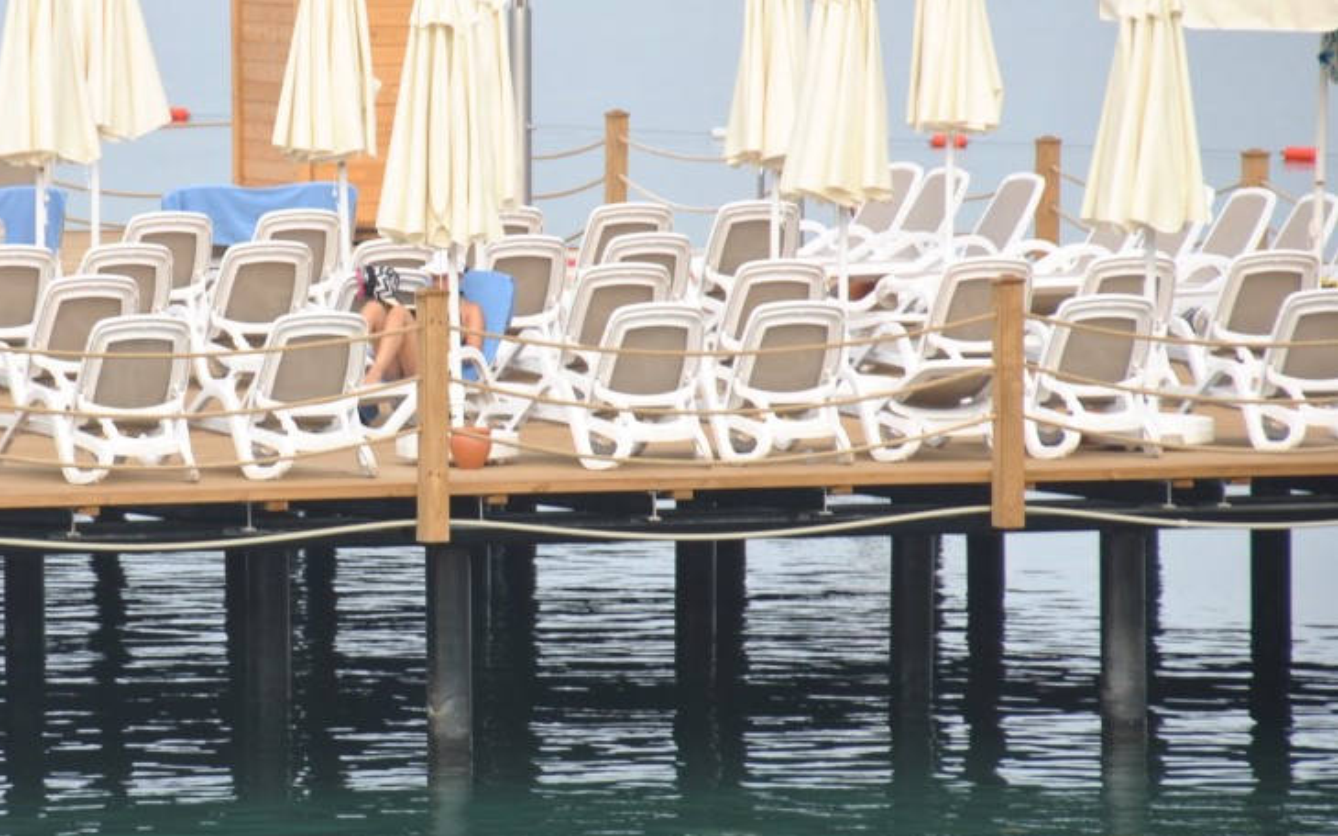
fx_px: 14912
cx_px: 289
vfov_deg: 3.2
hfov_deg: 5.1
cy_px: 380
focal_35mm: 409
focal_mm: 170
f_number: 6.3
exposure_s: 1/200
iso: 100
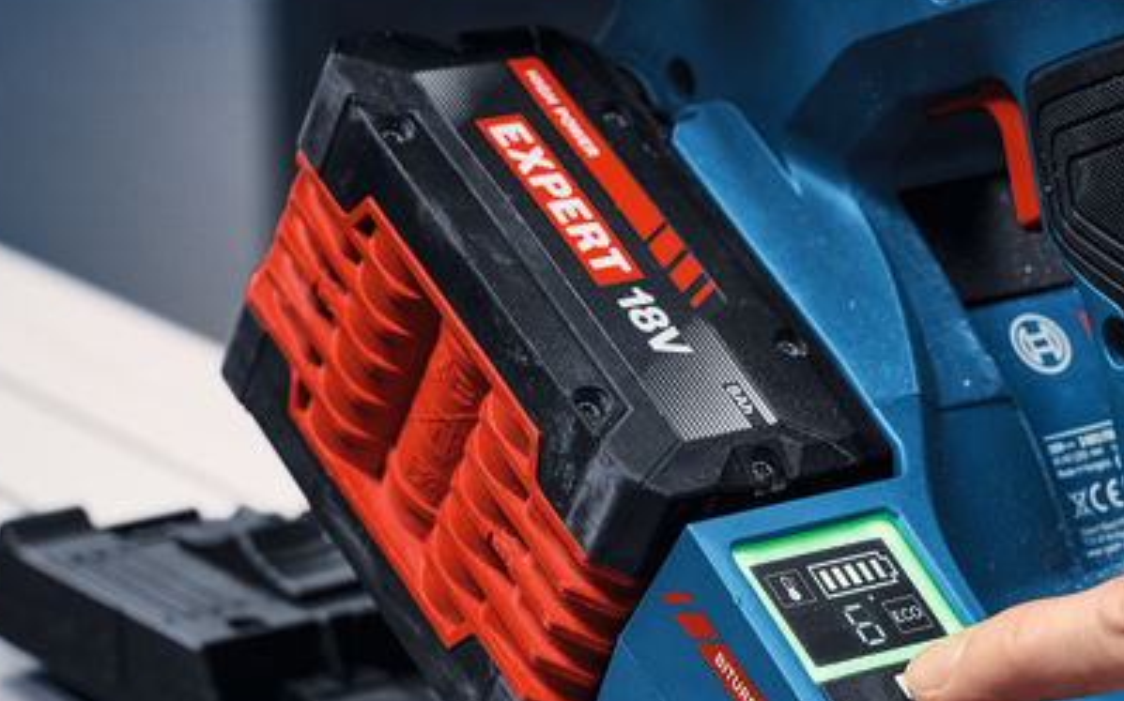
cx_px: 814
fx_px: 4379
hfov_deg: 14.6
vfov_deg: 9.1
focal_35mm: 143
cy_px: 708
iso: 800
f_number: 5.6
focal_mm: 70
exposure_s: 1/125
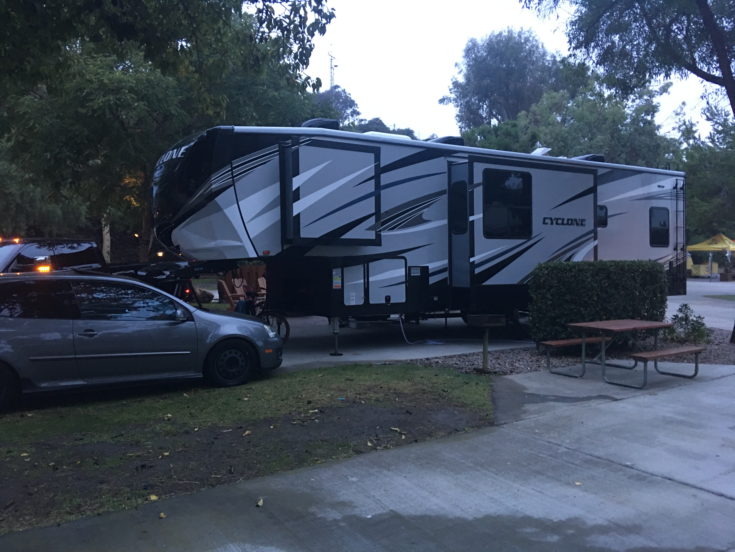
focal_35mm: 29
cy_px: 276
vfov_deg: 48.2
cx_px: 368
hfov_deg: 61.7
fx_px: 616
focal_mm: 4.15
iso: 80
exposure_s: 1/10
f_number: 2.2
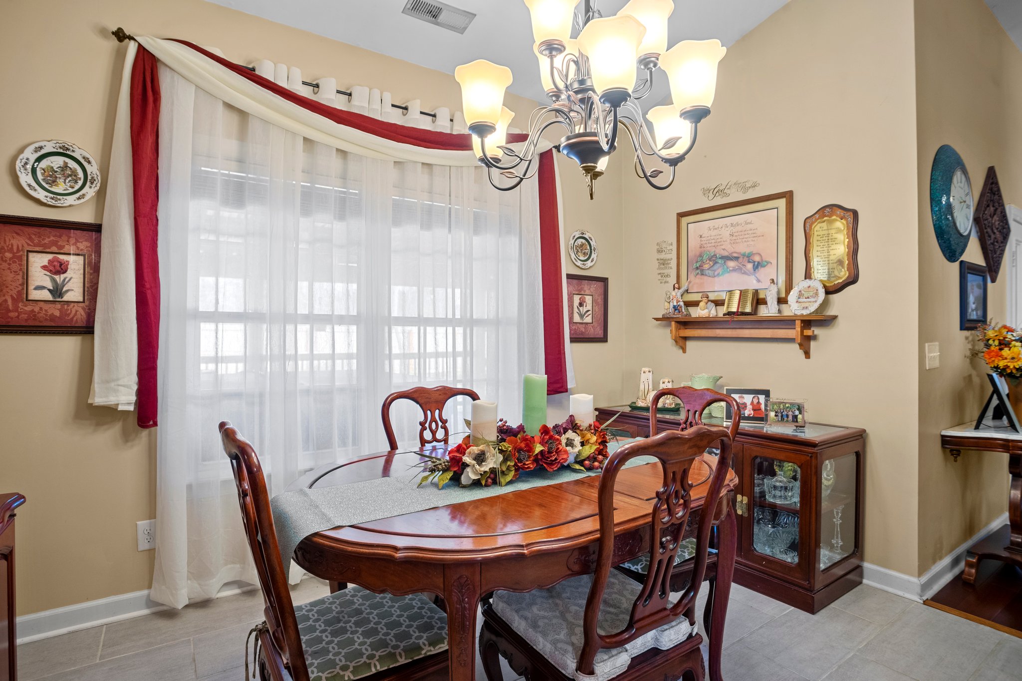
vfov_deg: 64.5
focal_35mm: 19
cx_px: 511
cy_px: 340
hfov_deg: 86.9
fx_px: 539
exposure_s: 1/2
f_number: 8
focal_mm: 19
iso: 320
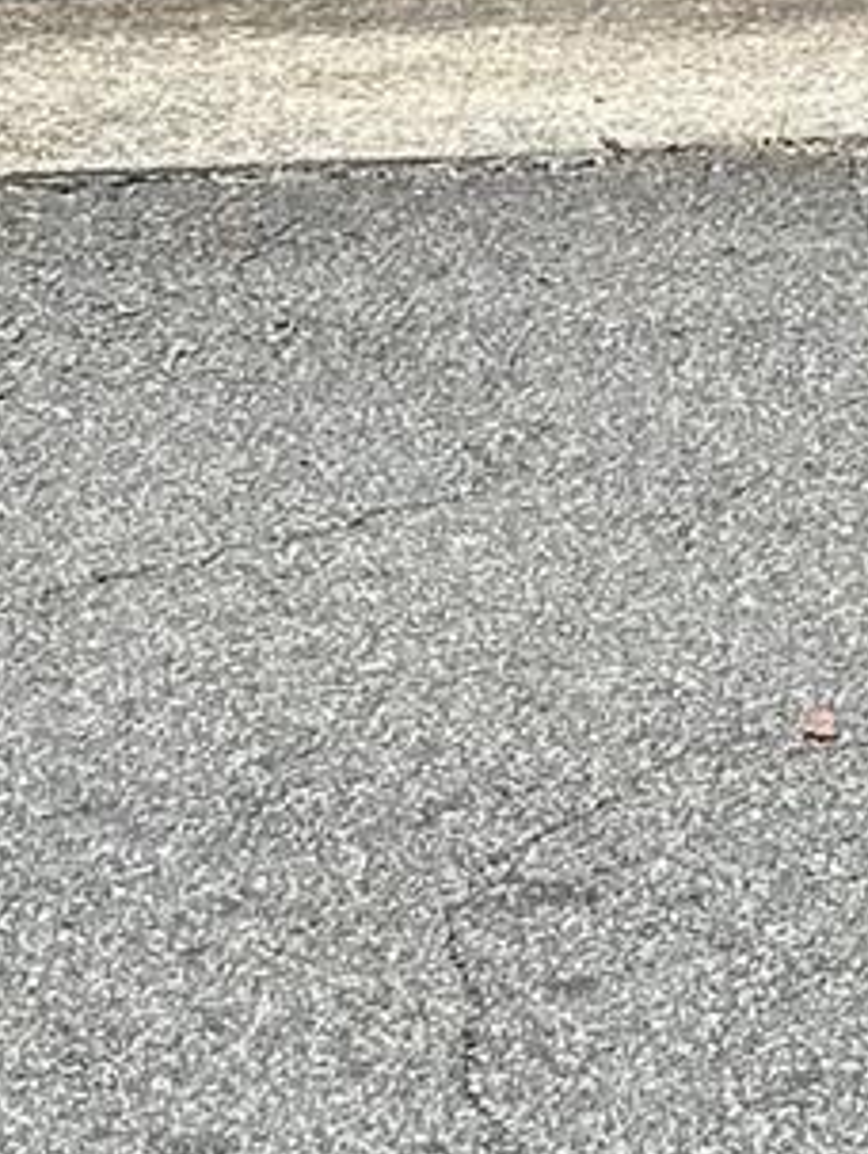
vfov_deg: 7.6
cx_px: 956
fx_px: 8107
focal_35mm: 243
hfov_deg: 6.1
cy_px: -1508
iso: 64
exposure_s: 1/2358
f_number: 1.78
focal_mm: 6.86
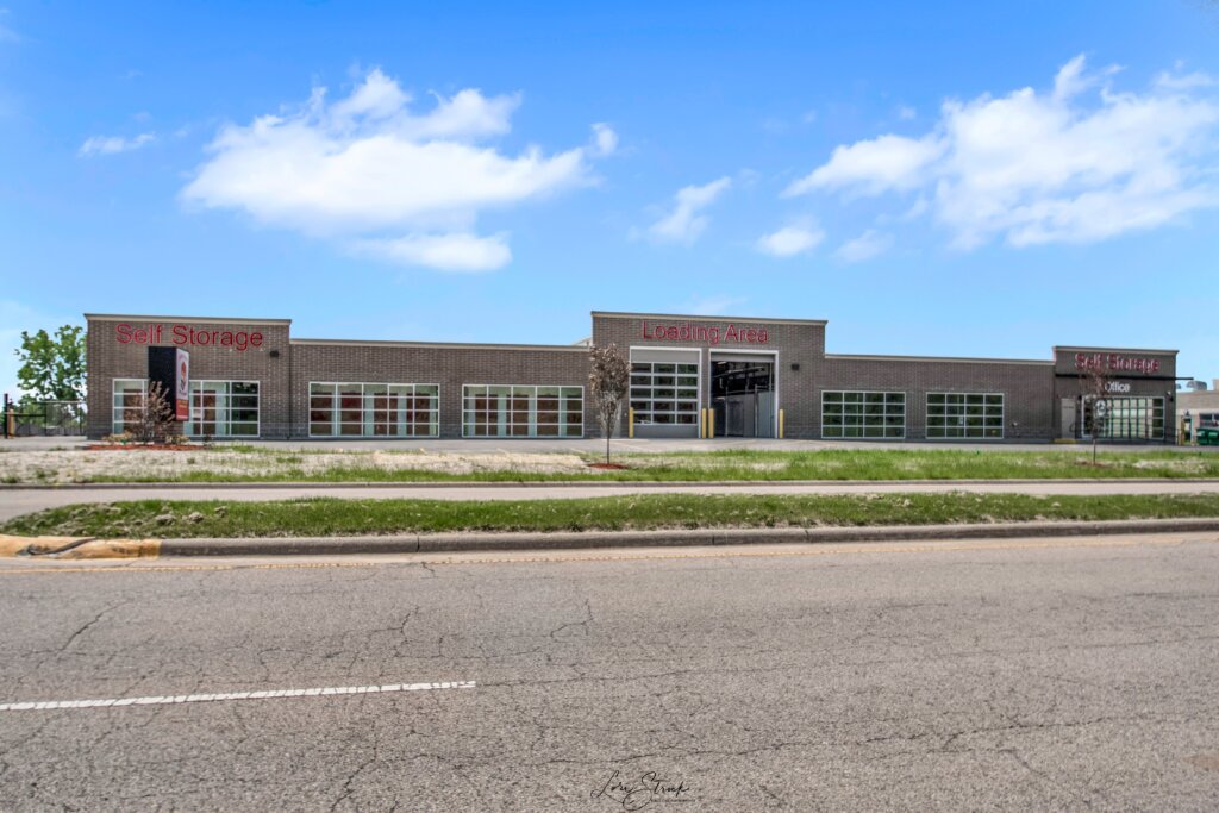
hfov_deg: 71.5
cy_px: 406
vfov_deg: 51.3
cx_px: 610
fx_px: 847
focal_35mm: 25
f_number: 8
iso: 400
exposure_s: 1/5000
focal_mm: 17
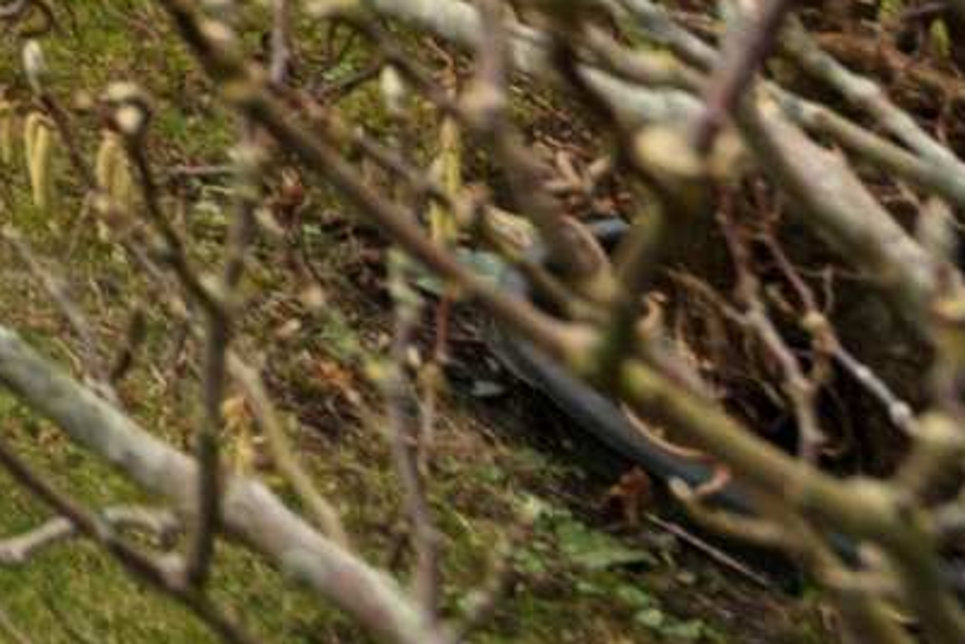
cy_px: -1686
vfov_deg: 7.8
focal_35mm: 135
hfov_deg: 9.6
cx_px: -2294
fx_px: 3620
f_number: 10
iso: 200
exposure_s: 1/160
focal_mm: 18
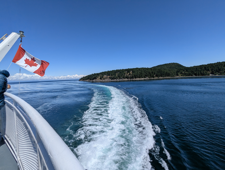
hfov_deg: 94.4
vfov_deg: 78.2
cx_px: 112
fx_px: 104
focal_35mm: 16
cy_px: 85
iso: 54
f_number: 2.2
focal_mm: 2.35
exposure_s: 1/4049
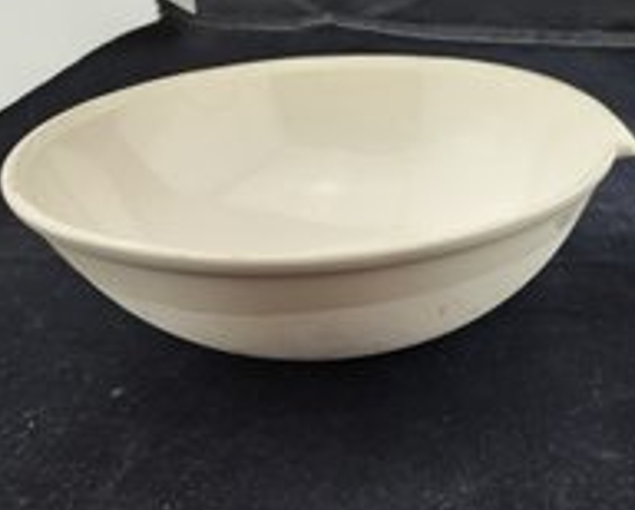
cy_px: 197
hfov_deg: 43.0
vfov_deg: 37.2
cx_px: 534
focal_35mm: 40
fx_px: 753
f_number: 1.8
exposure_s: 1/120
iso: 32
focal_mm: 6.4
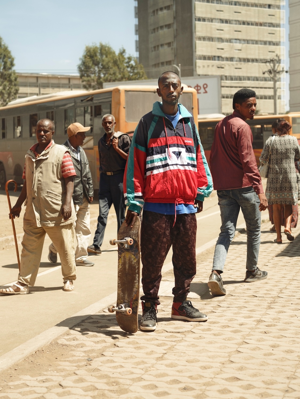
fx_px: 728
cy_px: 200
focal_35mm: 63
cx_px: 150
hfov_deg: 23.3
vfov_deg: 30.7
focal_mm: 80
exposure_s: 1/640
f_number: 5.6
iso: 250
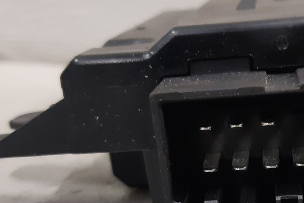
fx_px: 574
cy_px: 188
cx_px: 243
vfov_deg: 19.6
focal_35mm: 68
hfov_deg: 29.0
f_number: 1.7
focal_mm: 3.93
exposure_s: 1/50
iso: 250
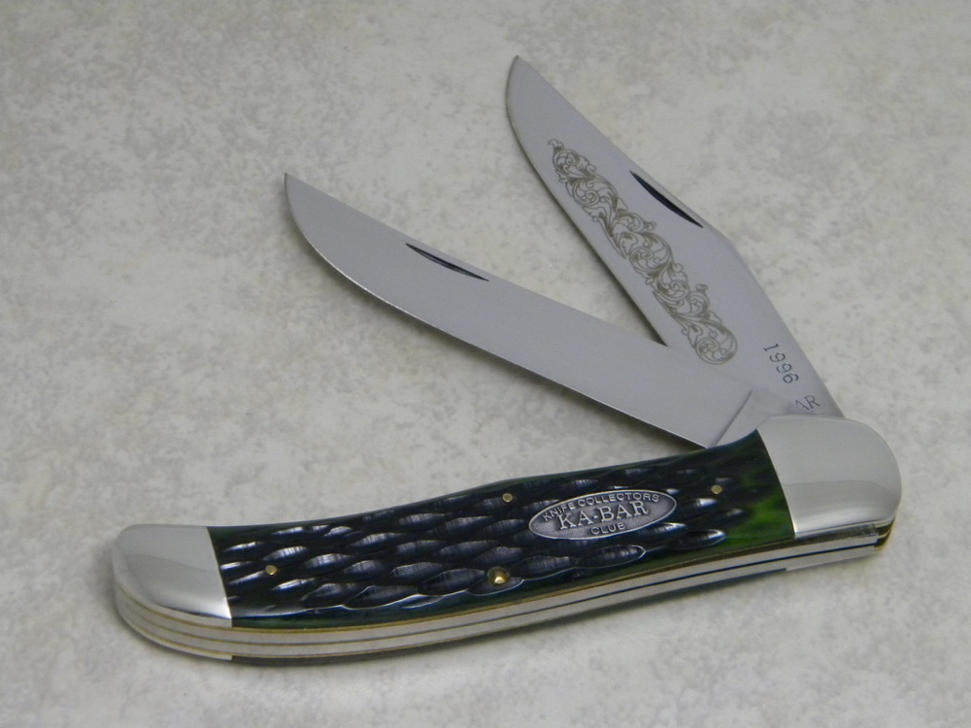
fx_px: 2945
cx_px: 486
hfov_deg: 18.7
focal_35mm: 105
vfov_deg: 14.1
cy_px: 364
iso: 400
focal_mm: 19
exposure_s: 1/20.8
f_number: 4.7
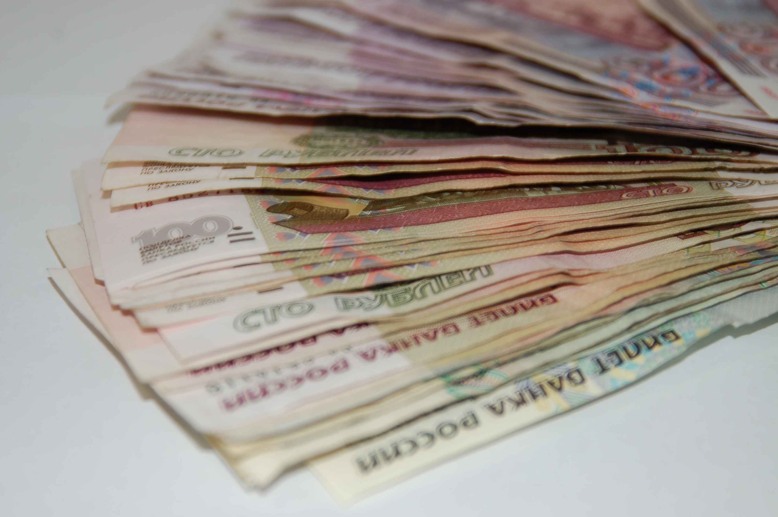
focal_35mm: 87
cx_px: 389
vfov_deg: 15.7
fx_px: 1878
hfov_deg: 23.4
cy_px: 258
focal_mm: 58
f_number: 4.5
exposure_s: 1/60
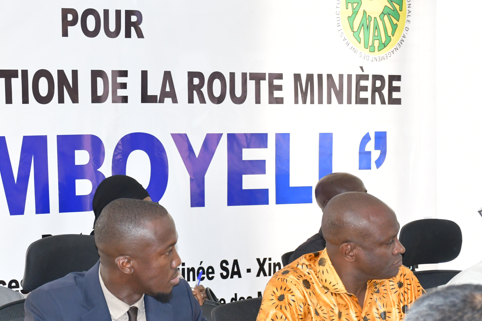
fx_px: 1459
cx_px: 117
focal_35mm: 109
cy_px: 160
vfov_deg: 12.6
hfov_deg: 18.6
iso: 1250
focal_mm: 42
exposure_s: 1/50
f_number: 5.6
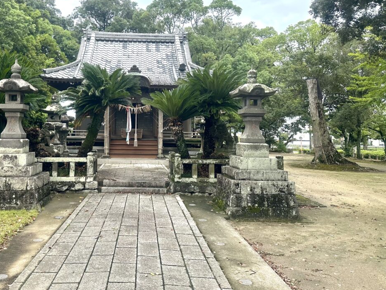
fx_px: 368
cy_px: 115
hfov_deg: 54.3
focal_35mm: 33
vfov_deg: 42.7
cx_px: 131
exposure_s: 1/1357
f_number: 1.78
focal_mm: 6.86
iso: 80
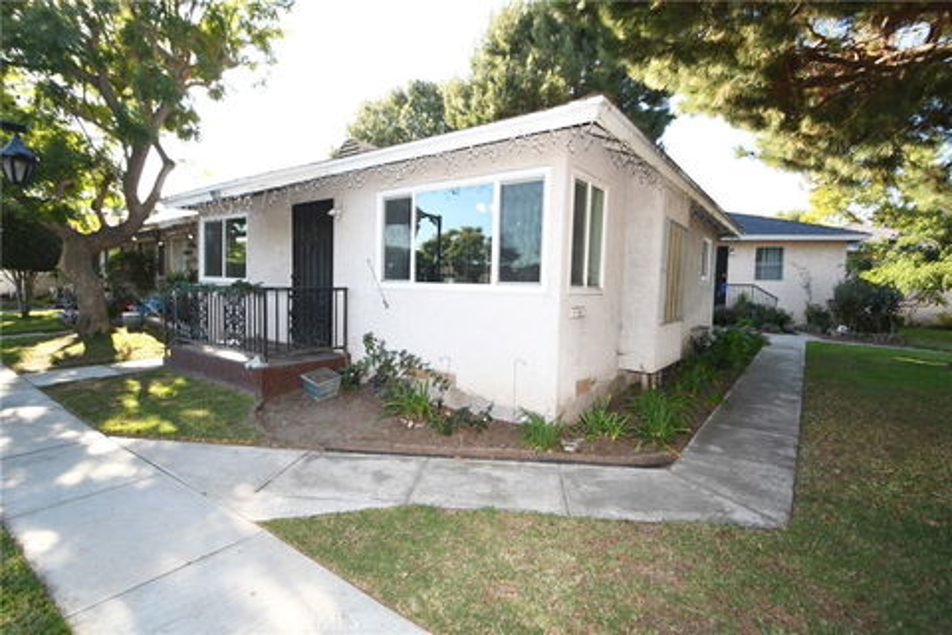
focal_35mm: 16
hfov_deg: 96.7
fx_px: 423
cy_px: 318
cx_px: 476
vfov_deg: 73.7
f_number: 4.5
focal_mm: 11
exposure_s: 1/80
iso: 100
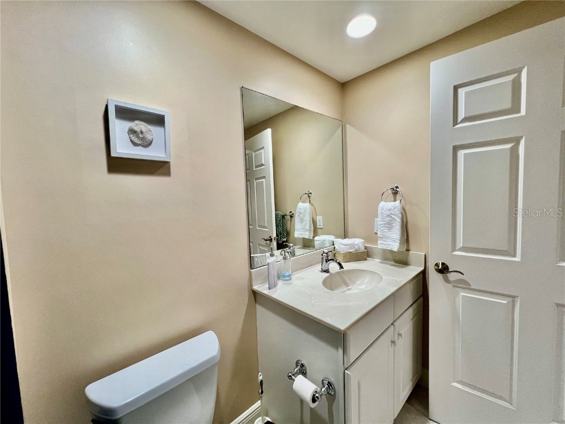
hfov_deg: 106.2
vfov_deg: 89.9
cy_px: 212
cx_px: 282
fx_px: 212
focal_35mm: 13
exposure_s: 1/120
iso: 250
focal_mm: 1.57
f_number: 1.8
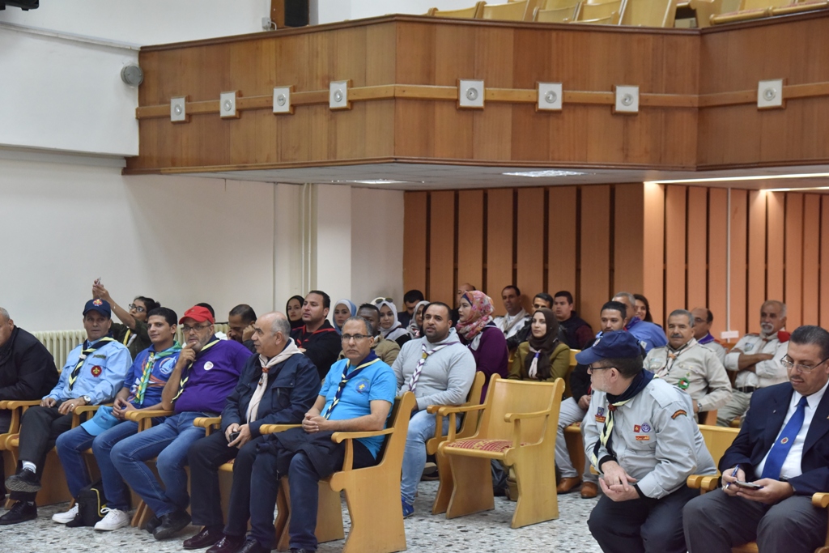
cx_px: 414
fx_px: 1497
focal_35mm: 65
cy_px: 276
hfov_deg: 31.0
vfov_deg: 20.9
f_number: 6.3
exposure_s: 1/160
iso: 2500
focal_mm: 65
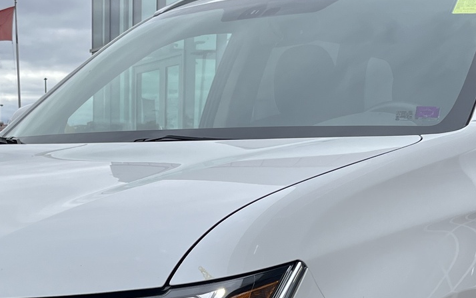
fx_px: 1025
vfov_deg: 16.2
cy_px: 307
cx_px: 145
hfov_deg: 25.9
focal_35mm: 79
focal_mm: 5.1
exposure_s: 1/1748
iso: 50
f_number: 1.6
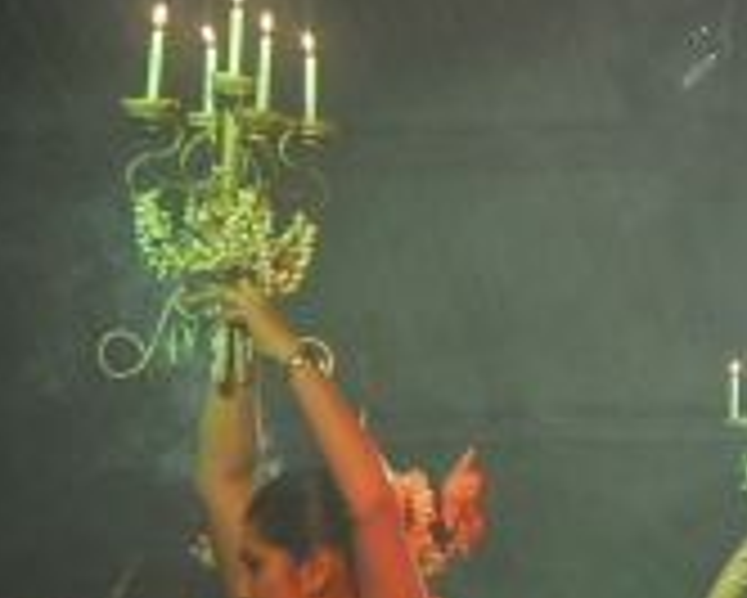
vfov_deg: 10.6
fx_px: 3141
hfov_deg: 13.3
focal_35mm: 142
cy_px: 773
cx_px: 810
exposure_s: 1/60
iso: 800
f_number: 4
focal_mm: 28
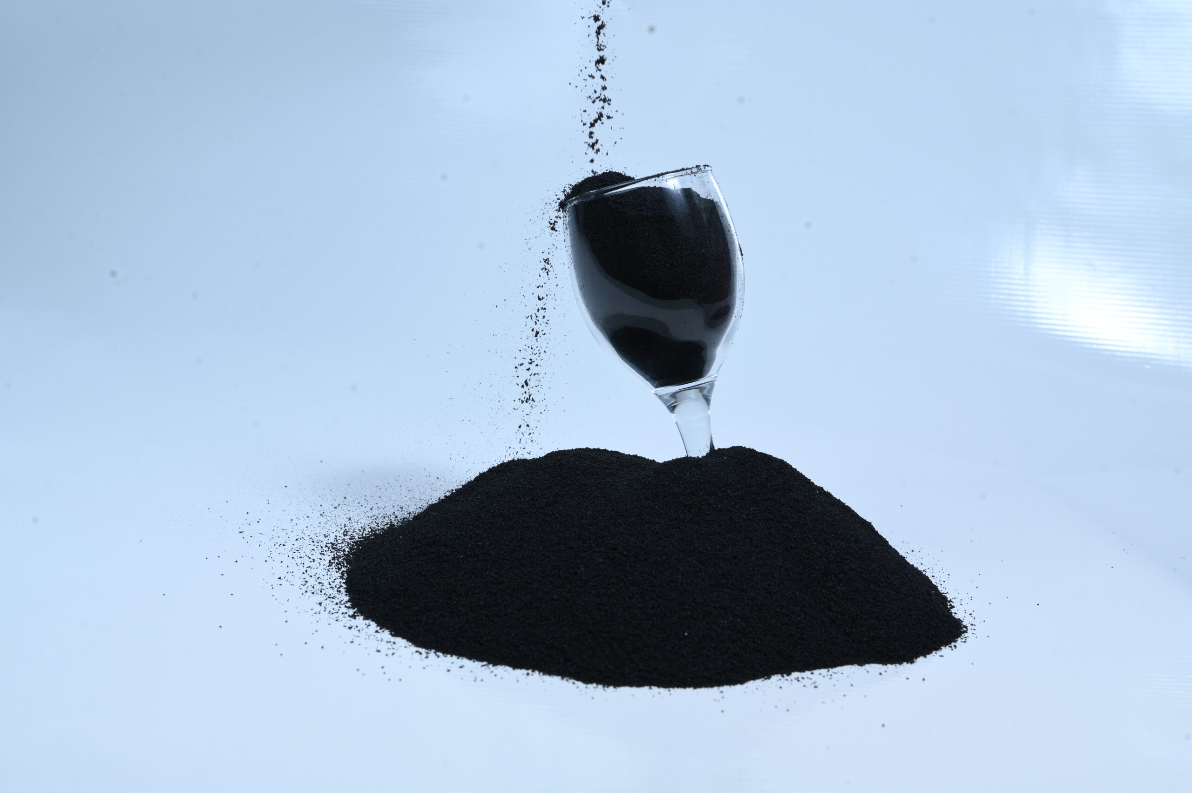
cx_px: 596
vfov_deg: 35.0
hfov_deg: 50.7
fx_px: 1257
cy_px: 396
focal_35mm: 38
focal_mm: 38
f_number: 11
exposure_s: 1/200
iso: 100
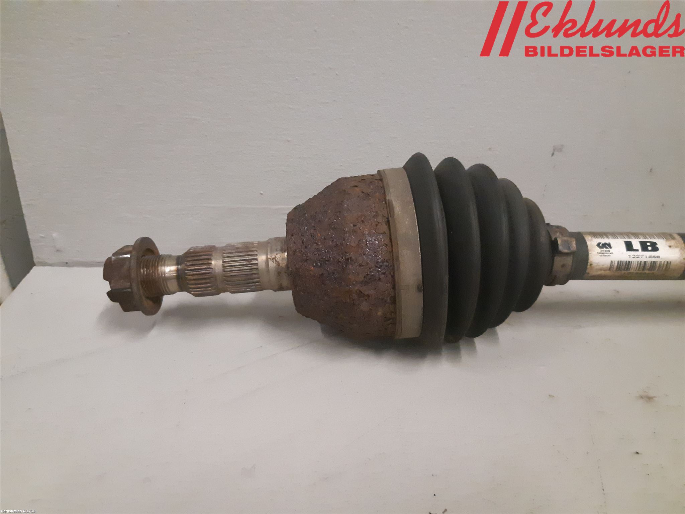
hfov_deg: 67.3
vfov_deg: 53.1
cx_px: 342
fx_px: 515
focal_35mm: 26
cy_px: 257
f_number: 1.7
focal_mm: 3.93
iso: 800
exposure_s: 1/212
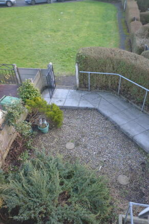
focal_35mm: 30
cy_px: 112
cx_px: 74
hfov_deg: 43.6
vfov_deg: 61.9
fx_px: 186
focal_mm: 20
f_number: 5.6
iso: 560
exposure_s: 1/60
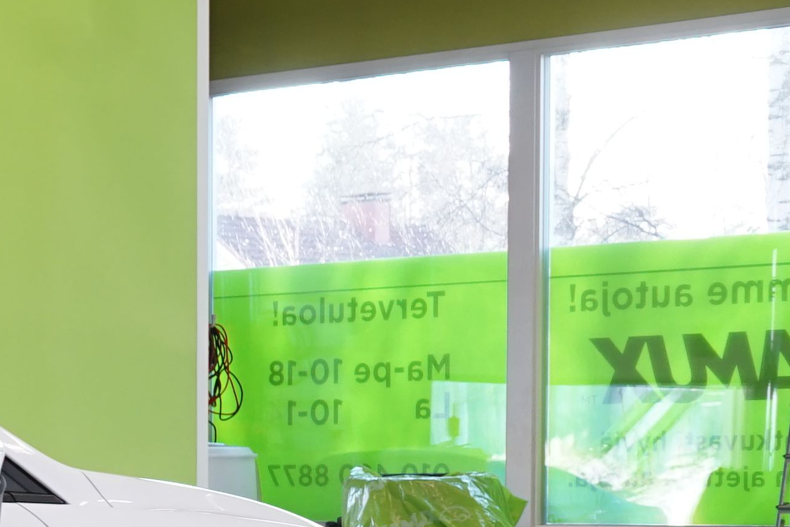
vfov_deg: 8.9
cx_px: -910
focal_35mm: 153
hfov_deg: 11.7
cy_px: 592
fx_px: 3358
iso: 400
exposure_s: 1/40
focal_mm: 33
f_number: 6.3
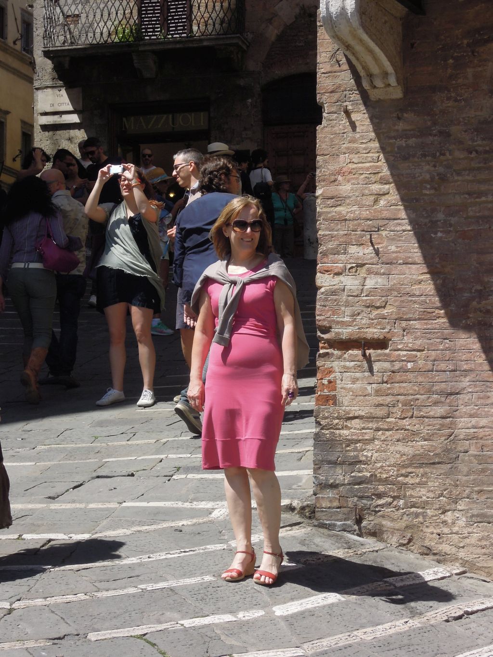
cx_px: 246
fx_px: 1899
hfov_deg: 14.8
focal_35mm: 100
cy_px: 328
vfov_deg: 19.6
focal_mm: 17.9
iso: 160
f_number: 5.5
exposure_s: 1/640
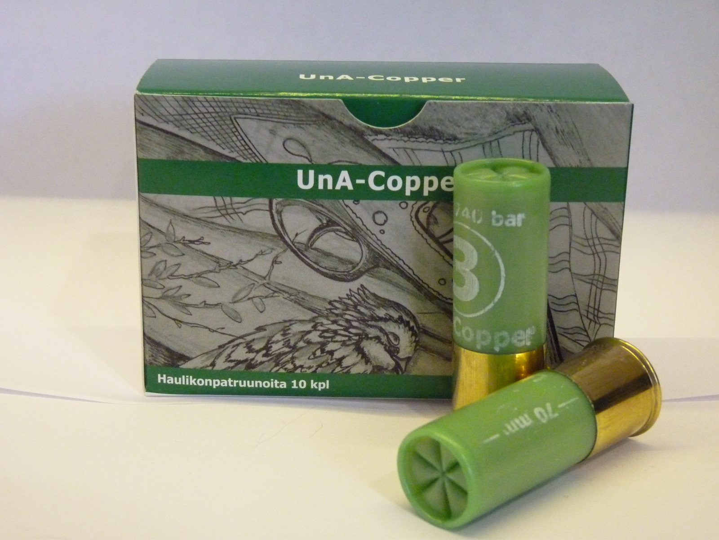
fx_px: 1392
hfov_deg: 29.0
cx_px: 360
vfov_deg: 21.9
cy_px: 270
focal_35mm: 67
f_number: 3.4
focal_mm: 11.9
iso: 800
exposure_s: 1/20
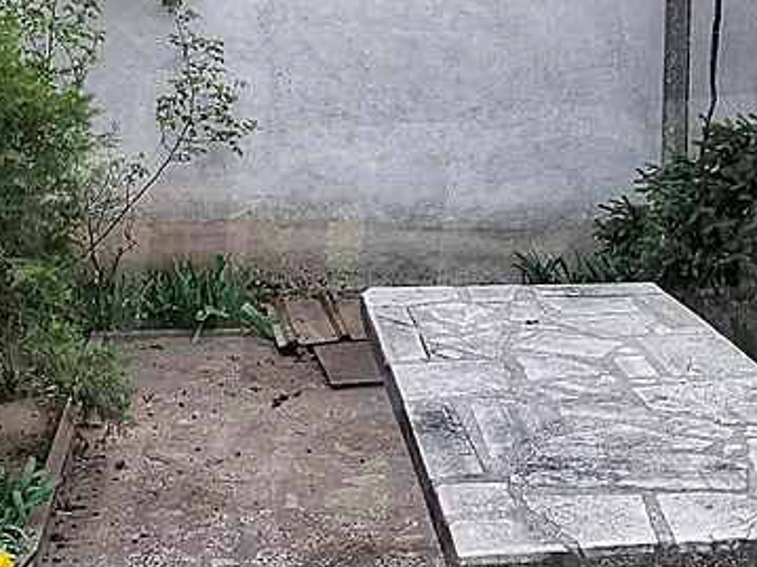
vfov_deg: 20.7
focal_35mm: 71
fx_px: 1552
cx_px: 624
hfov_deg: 26.8
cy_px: 359
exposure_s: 1/172
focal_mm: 2.23
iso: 50
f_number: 2.2
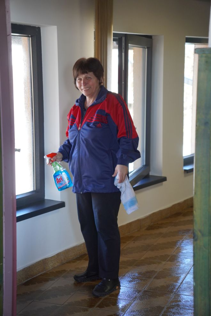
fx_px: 592
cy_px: 158
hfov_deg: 20.2
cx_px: 106
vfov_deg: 29.9
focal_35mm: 67
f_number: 2.8
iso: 500
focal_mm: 44.9
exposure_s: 1/200
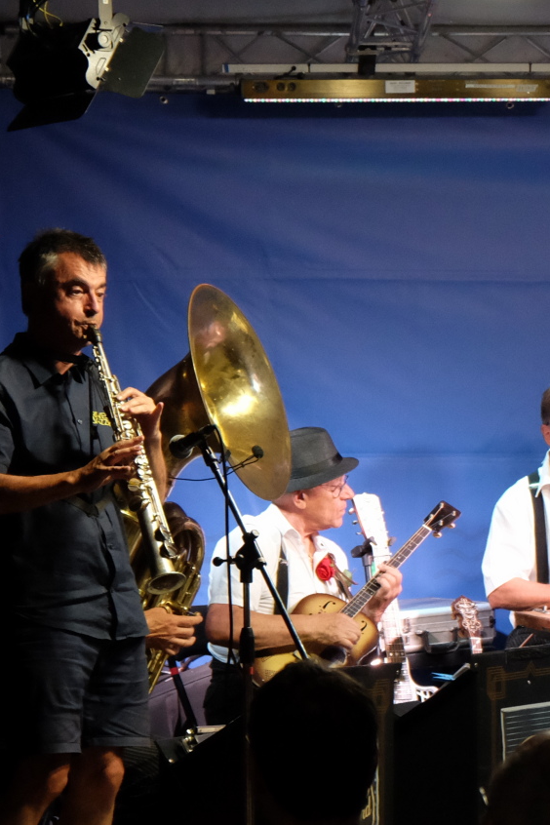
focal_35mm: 152
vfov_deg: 13.5
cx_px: 590
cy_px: 428
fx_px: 3483
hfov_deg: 9.0
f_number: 4
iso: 3200
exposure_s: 1/220
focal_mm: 44.4
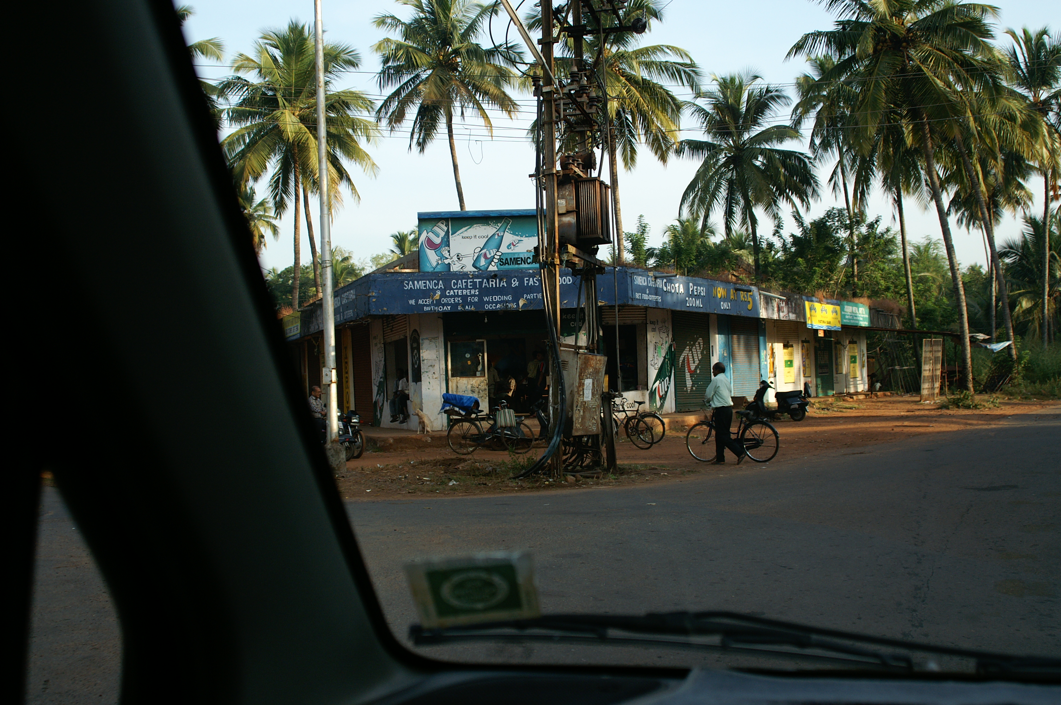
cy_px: 352
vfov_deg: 36.8
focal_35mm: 36
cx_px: 530
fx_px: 1060
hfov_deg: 53.2
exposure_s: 1/640
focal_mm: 24
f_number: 4.5
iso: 200
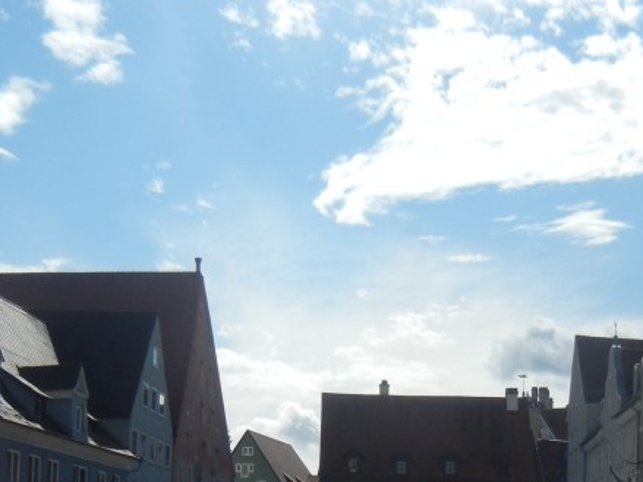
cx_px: 376
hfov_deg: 27.7
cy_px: 483
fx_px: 1300
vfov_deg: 20.3
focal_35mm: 70
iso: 160
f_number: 7
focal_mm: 5.4
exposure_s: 1/898
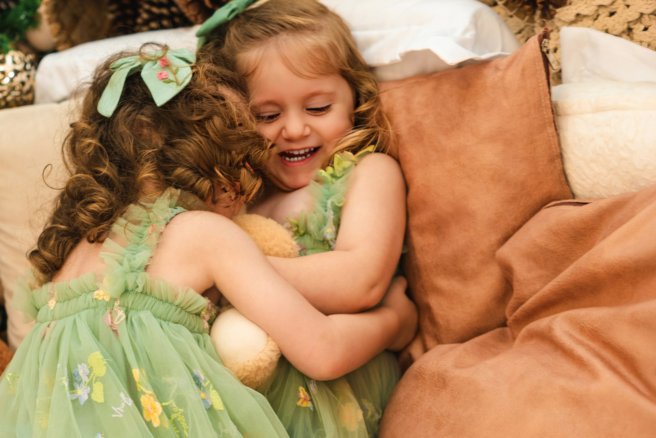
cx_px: 188
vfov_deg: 17.7
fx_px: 1404
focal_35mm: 77
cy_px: 261
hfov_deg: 26.1
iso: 250
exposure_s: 1/200
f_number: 3.2
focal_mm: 50
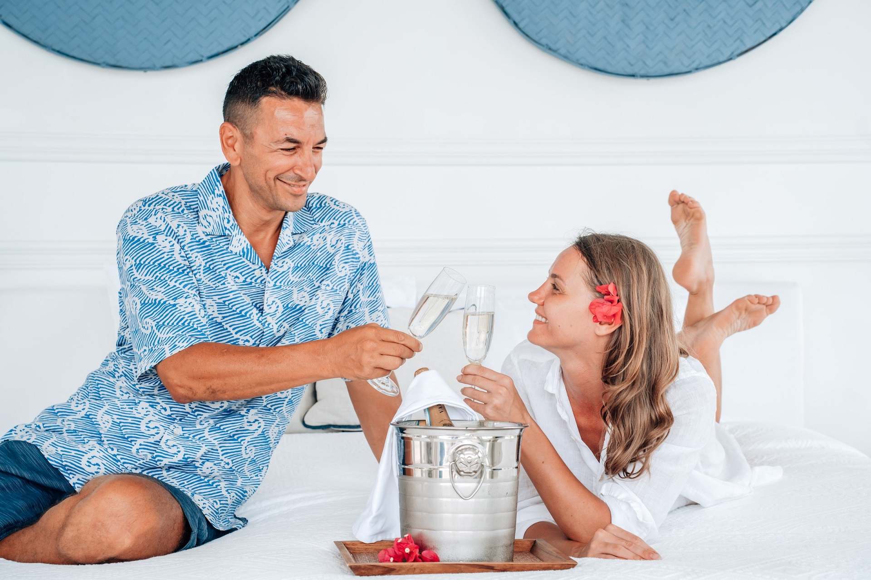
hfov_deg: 30.5
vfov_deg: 20.6
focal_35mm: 66
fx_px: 1597
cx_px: 436
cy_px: 290
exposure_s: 1/200
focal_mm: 66
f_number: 5.6
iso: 160
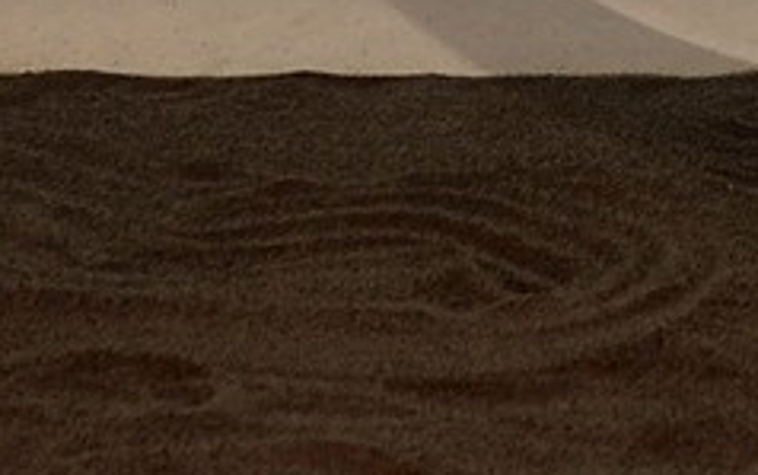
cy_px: -781
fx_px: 4816
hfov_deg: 8.9
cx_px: 997
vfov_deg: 5.4
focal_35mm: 233
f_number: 4
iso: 200
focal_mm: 34
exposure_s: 1/20
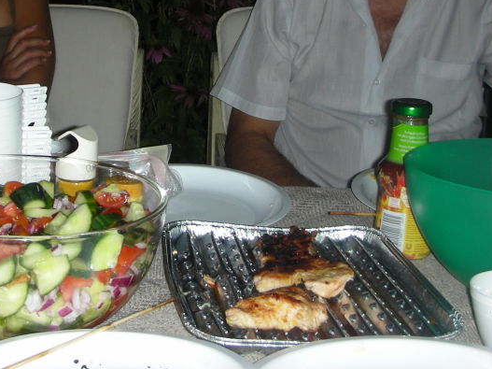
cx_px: 136
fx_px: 966
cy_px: 11
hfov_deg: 28.2
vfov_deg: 21.0
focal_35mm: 68
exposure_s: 1/60.1
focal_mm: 5.8
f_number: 3
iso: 50
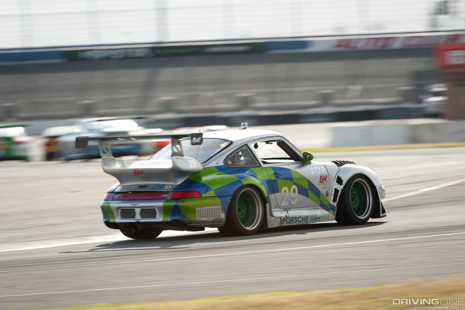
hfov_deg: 5.2
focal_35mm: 400
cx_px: 232
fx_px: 5166
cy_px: 155
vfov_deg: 3.4
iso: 100
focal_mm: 400
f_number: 8
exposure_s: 1/60
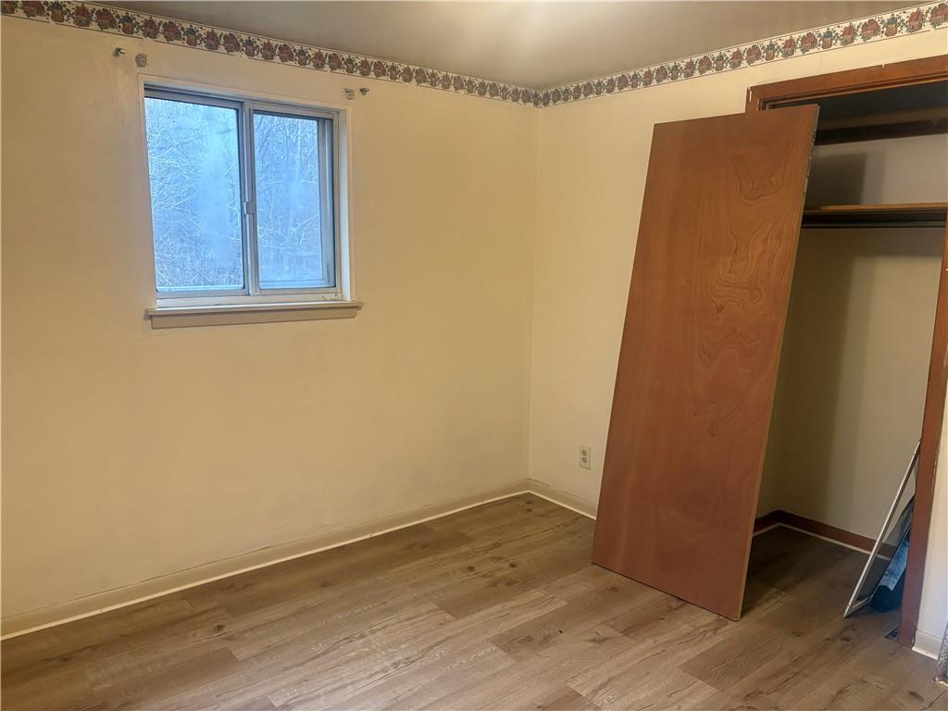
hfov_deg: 67.3
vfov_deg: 53.1
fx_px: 712
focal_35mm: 26
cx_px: 474
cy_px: 356
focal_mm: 5.96
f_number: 1.6
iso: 250
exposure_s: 1/60
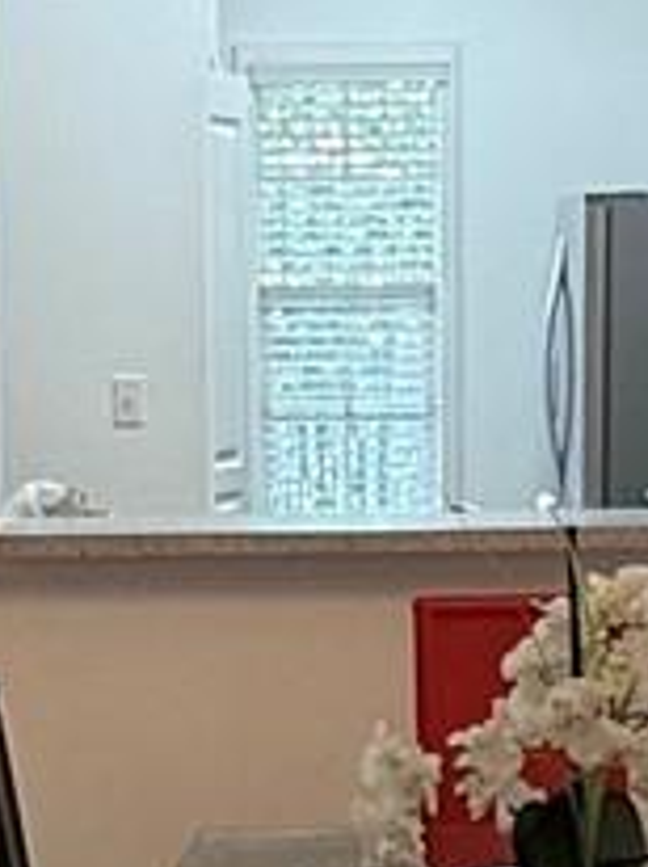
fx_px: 2726
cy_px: 551
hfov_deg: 13.5
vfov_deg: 18.0
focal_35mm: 109
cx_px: 181
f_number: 2.2
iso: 160
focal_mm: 2.22
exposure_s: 1/120
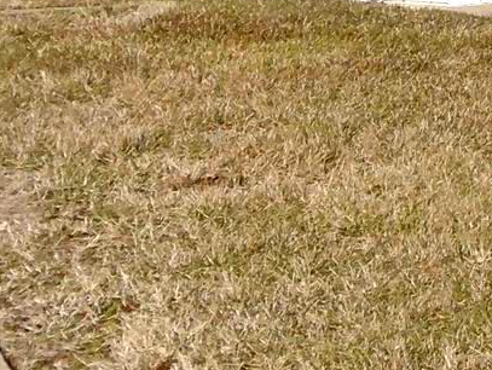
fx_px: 2575
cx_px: 692
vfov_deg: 8.1
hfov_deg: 10.6
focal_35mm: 181
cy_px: -134
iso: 100
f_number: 9.5
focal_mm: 6.4
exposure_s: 1/200
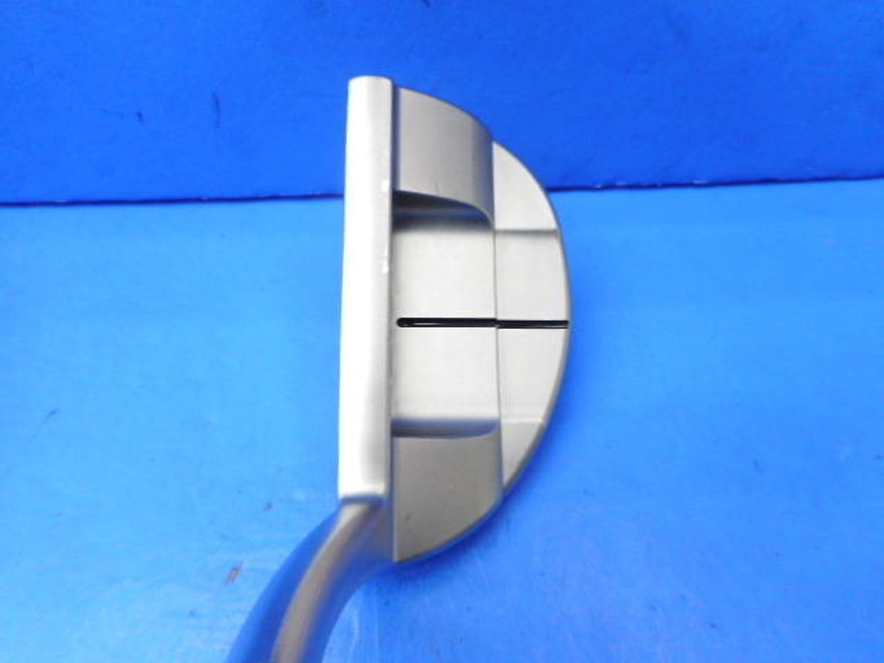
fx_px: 638
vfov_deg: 54.9
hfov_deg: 69.4
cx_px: 442
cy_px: 332
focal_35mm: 25
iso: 140
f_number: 3.7
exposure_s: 1/30
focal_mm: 4.5
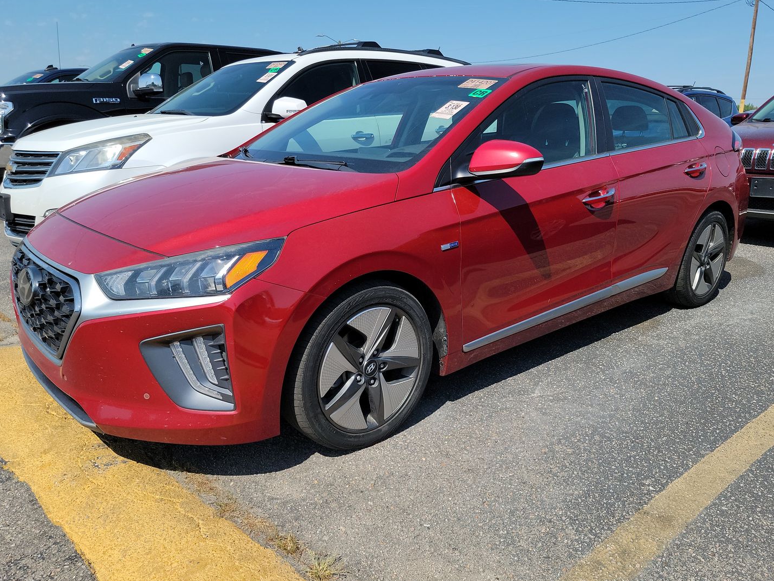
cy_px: 279
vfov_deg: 51.4
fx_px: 604
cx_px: 382
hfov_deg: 65.3
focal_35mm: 27
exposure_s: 1/1007
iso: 50
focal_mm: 6.7
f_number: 1.8
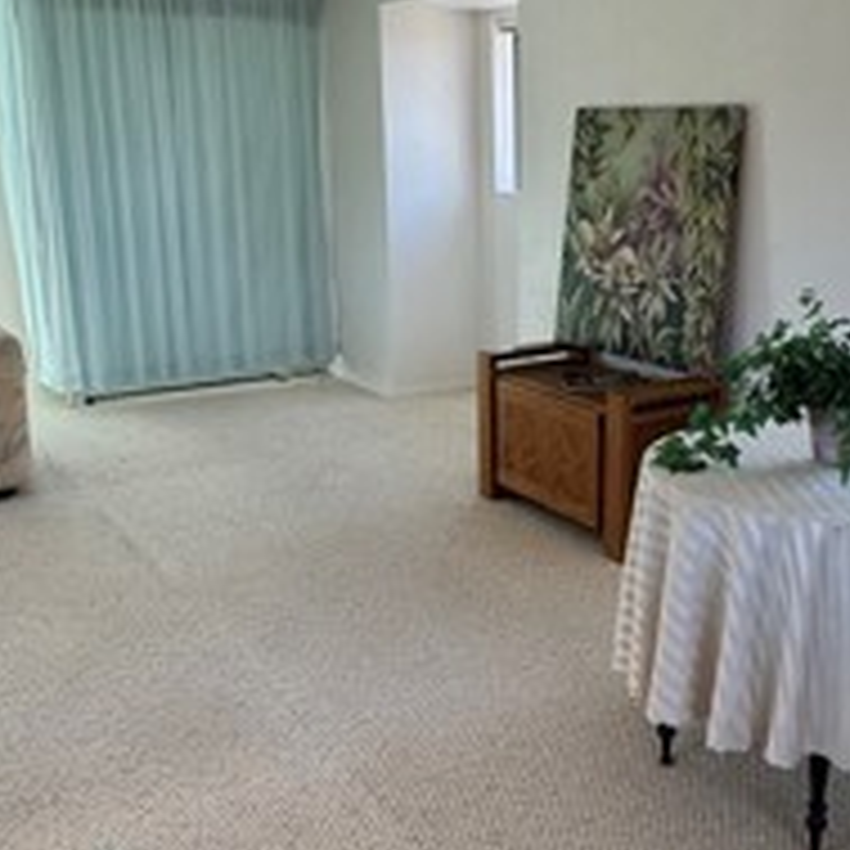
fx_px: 1167
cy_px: 423
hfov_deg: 39.4
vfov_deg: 40.0
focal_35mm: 42
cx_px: 594
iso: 50
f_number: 2.2
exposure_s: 1/120
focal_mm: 2.22
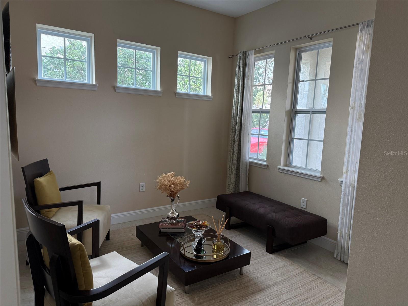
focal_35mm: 24
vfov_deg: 56.8
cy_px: 153
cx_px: 204
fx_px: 283
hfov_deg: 71.6
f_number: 1.78
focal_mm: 6.76
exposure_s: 1/214
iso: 200
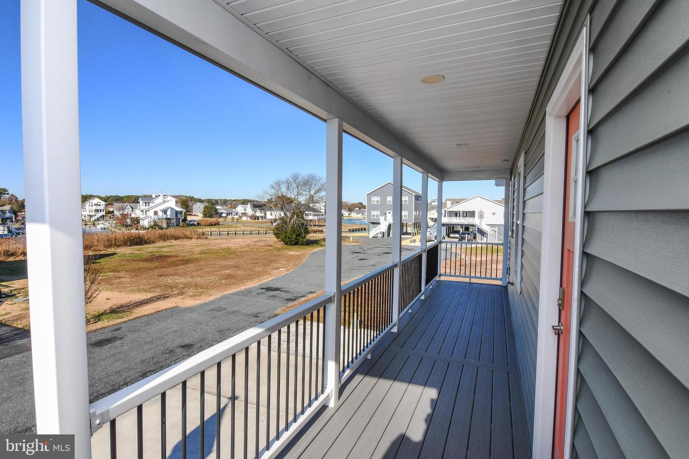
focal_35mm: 18
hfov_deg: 90.0
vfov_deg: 67.4
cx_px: 344
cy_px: 230
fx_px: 344
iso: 400
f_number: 20
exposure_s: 1/250
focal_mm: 12
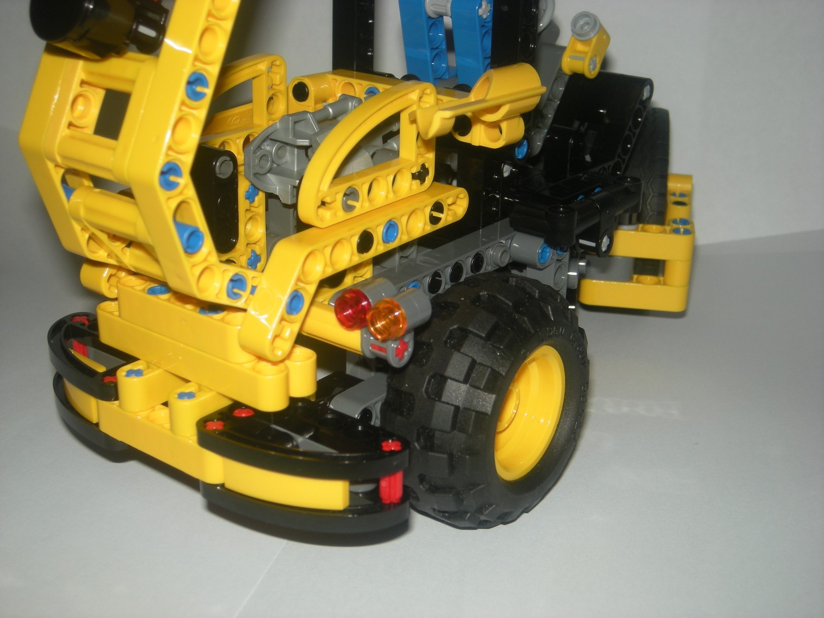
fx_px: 1285
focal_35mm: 54
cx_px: 412
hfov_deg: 35.5
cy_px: 309
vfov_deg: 27.0
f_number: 6.7
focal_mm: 8.8
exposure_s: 1/60
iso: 64
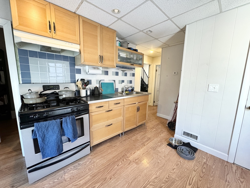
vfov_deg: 85.7
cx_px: 125
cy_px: 94
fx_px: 101
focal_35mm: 14
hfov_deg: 102.1
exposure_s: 1/60
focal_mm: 2.22
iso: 500
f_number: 2.2
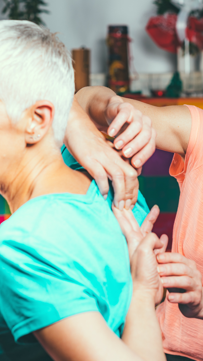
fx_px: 1331
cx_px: 133
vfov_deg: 15.5
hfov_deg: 8.7
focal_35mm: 139
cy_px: 181
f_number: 4.5
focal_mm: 85
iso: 100
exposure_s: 1/160
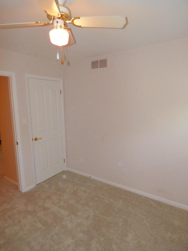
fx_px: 145
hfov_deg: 66.0
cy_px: 126
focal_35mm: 20
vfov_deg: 81.7
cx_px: 94
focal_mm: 3.58
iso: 160
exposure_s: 1/60
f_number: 2.8
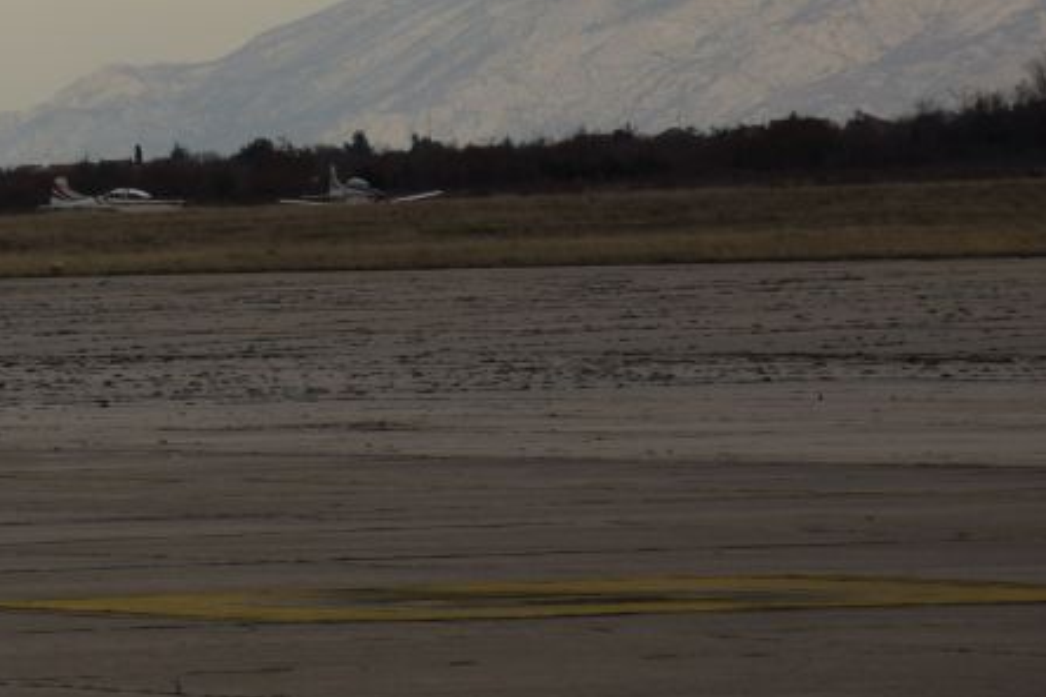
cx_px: -436
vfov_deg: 2.4
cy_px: -291
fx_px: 16497
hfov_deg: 3.6
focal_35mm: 568
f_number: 5.6
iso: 100
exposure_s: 1/800
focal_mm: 105
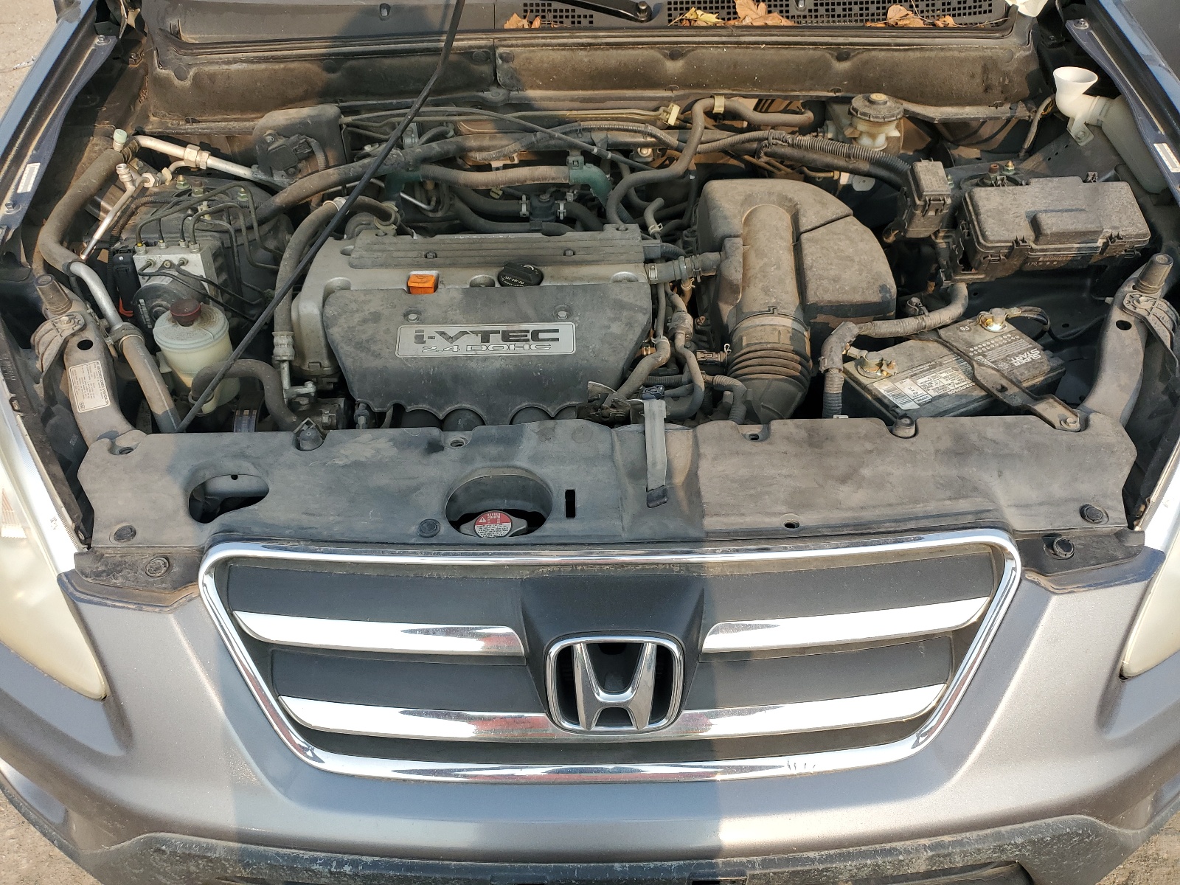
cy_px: 442
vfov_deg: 53.1
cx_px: 590
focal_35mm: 26
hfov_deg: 67.3
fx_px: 886
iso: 50
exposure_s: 1/1000
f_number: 1.5
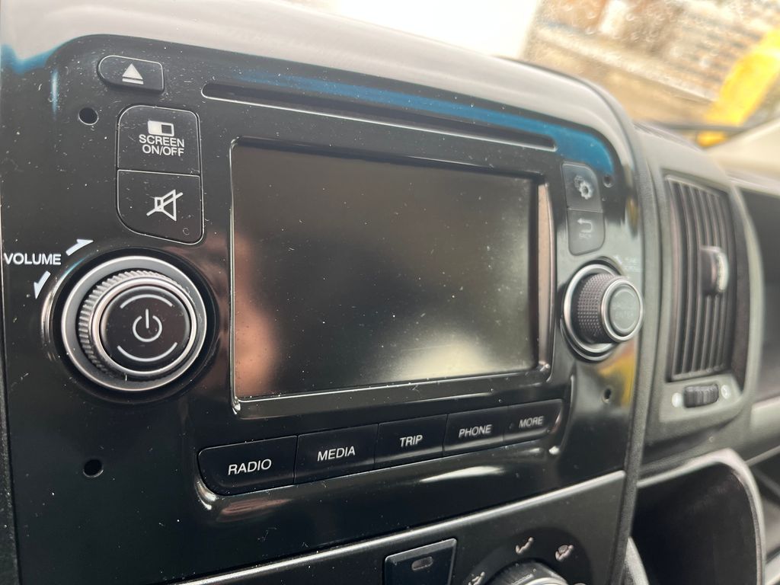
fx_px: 586
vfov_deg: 53.1
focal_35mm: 26
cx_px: 390
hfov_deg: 67.3
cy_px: 292
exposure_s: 1/60
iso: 125
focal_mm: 5.1
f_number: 1.6
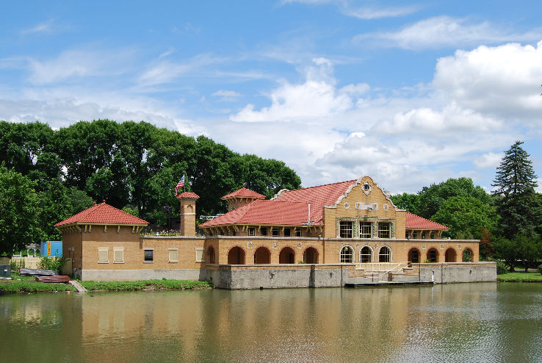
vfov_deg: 32.0
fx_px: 633
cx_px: 271
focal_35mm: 42
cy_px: 182
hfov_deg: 46.3
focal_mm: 28
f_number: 10
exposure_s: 1/250
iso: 160
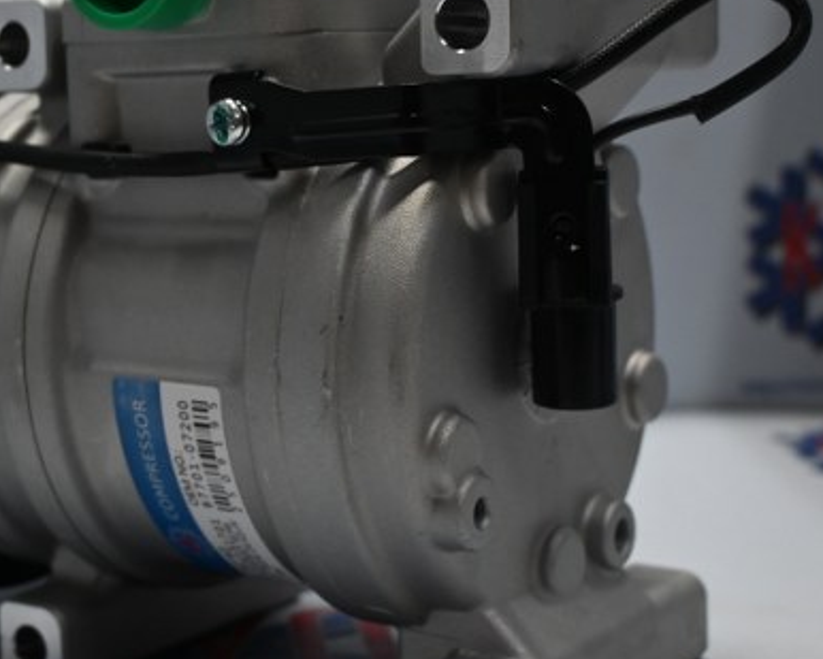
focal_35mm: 73
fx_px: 1778
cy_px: 261
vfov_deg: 21.0
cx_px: 200
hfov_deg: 25.7
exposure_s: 1/125
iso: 720
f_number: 4.2
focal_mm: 25
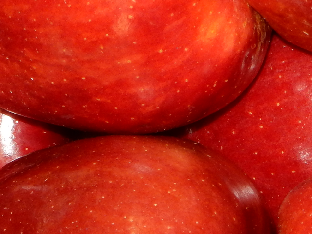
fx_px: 3164
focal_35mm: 351
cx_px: -109
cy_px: 186
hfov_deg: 5.6
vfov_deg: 4.2
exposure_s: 1/30
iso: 200
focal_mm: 17.6
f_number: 5.3
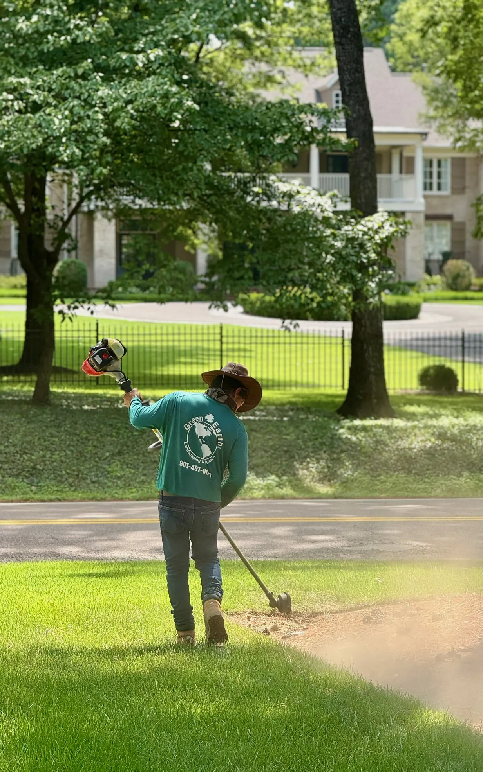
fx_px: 2781
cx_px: 212
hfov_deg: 9.9
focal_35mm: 132
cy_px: 398
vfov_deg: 15.8
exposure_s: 1/280
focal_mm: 15.66
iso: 50
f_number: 2.8
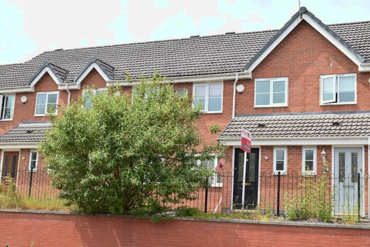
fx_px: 524
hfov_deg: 38.9
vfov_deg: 26.5
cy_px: 124
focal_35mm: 51
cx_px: 185
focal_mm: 34
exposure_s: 1/400
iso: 200
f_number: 10
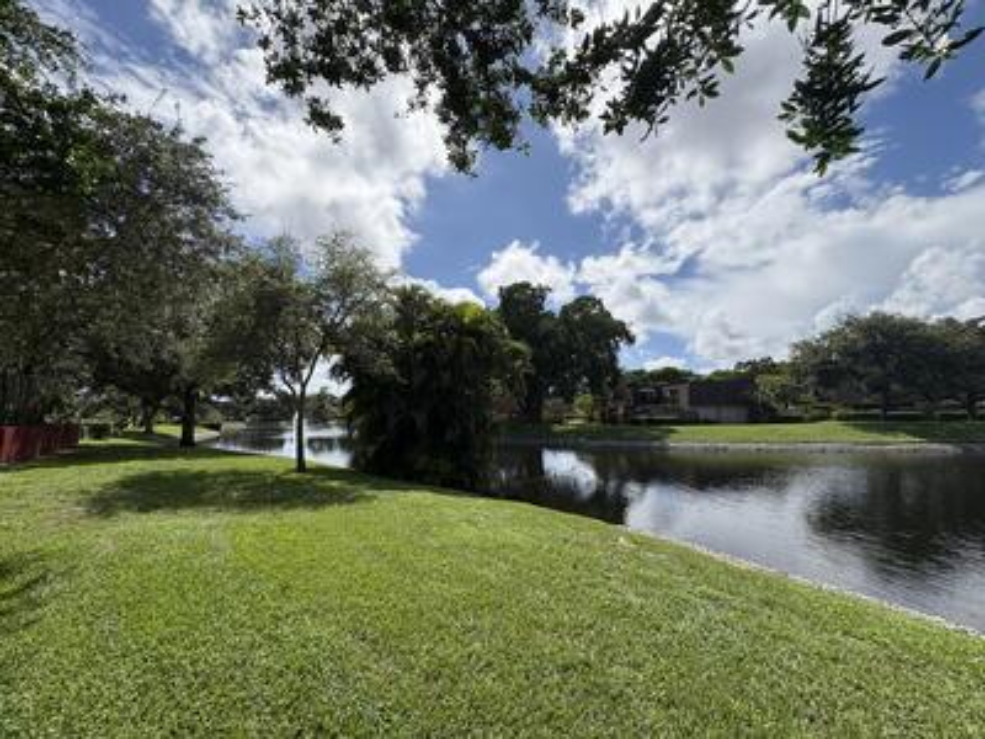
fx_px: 398
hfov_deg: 102.1
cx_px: 492
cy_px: 370
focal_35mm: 14
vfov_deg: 85.7
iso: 50
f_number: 2.2
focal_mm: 2.22
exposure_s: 1/3106
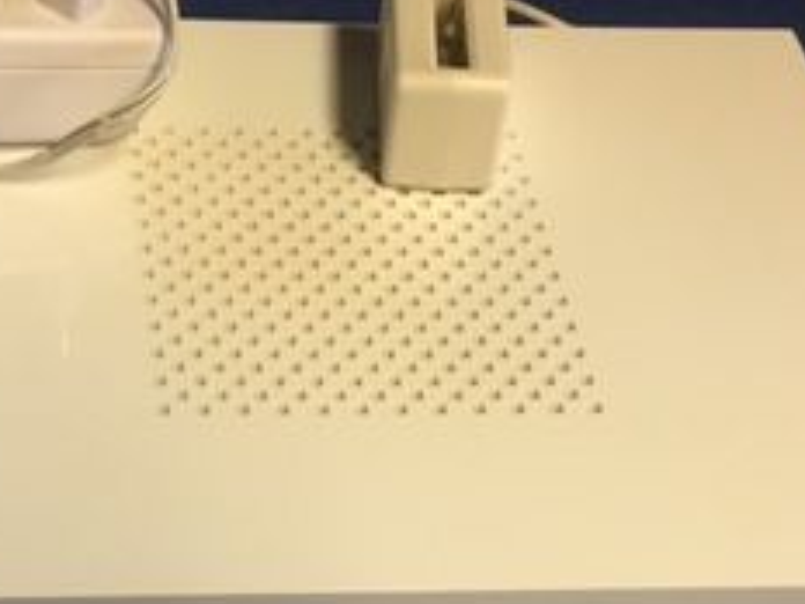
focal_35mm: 80
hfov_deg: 24.1
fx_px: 1860
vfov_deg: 18.2
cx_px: 170
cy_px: 496
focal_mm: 4.15
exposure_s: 1/33
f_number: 2.2
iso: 160
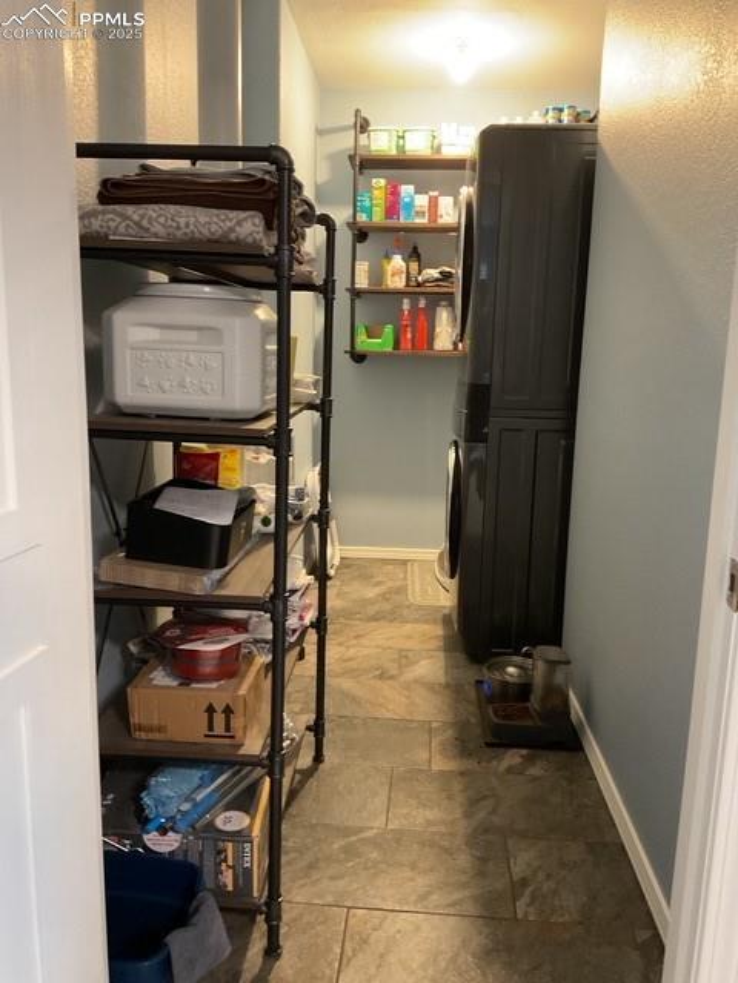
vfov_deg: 61.7
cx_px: 369
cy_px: 492
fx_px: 824
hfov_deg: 48.2
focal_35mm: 29
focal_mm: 3
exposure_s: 1/30
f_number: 1.8
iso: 250
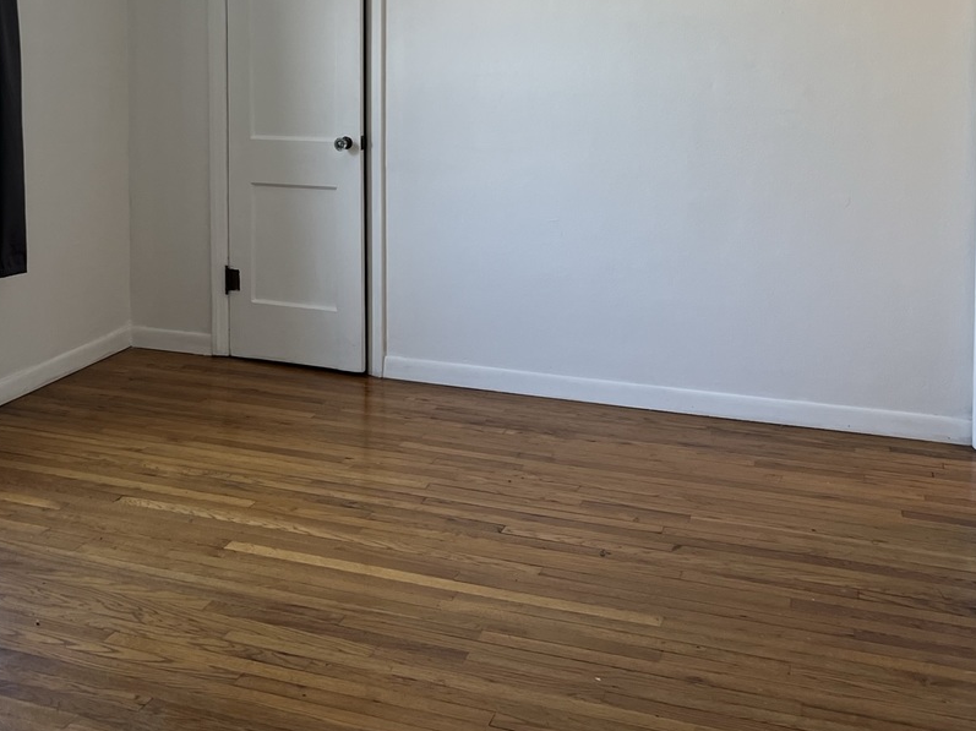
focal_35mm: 47
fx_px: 1325
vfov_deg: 29.7
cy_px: 87
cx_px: 285
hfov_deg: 39.7
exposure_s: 1/120
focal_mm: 5.7
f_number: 1.5
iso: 100
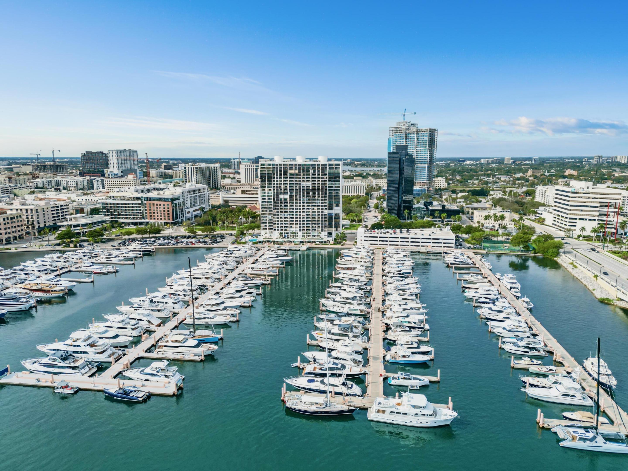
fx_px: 435
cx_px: 314
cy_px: 236
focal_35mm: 24
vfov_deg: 56.8
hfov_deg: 71.6
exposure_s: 1/4000
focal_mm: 6.72
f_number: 1.7
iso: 120
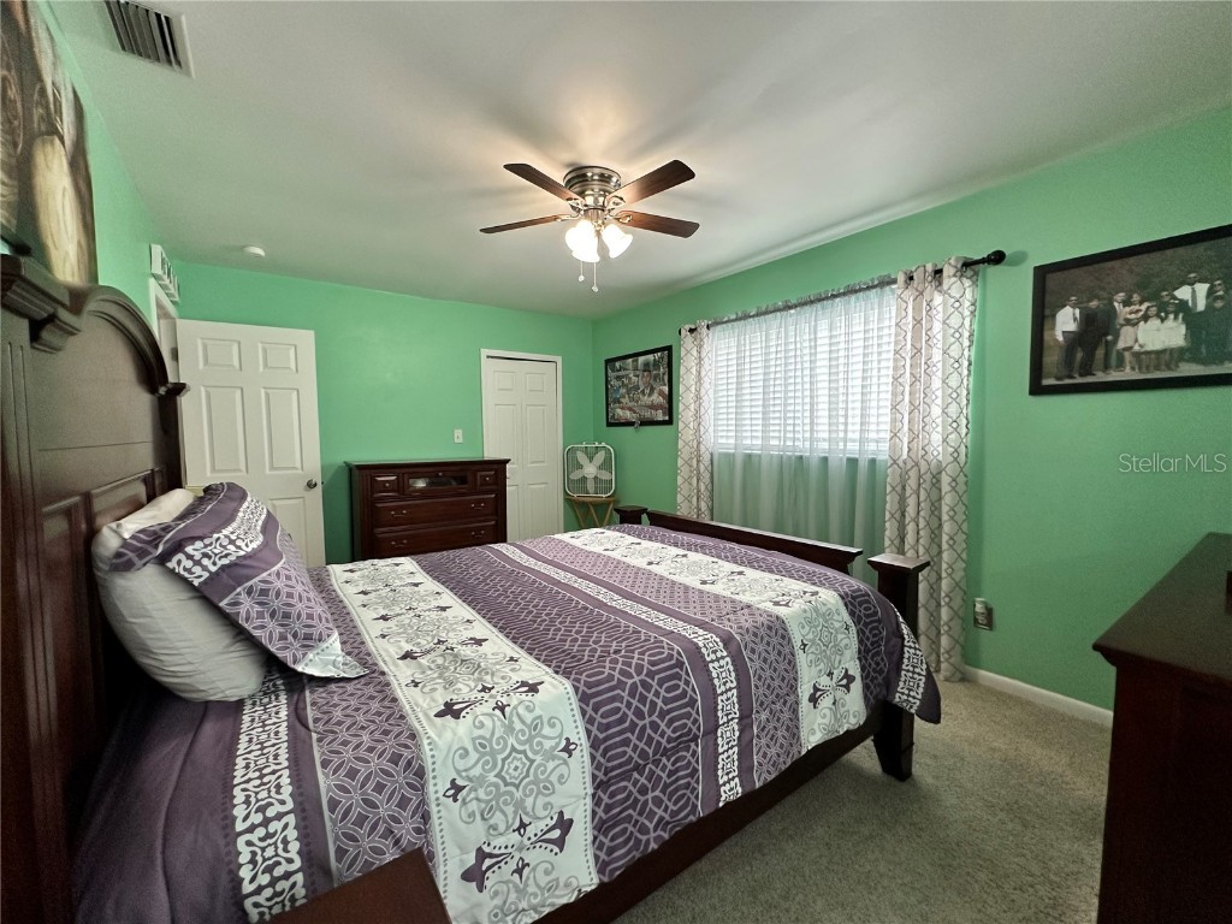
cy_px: 462
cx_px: 616
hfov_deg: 102.1
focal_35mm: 14
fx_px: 498
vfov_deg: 85.7
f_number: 2.2
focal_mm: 2.22
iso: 200
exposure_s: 1/60
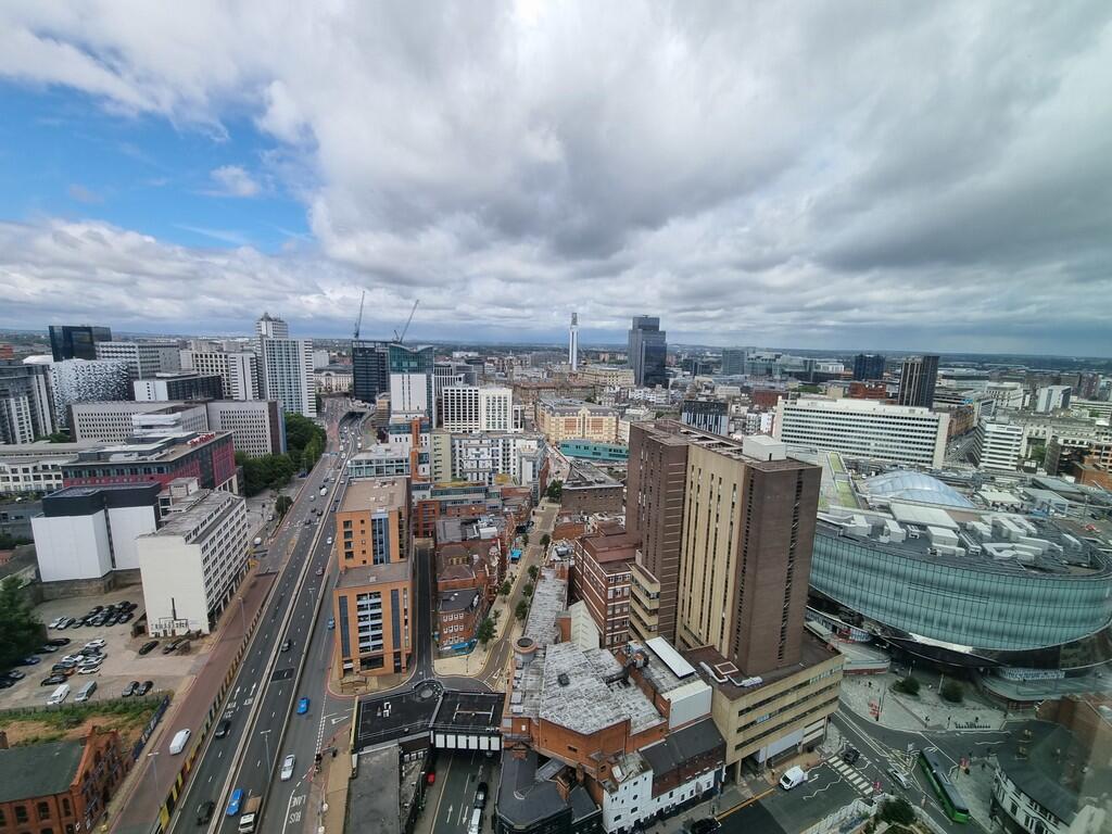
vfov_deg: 89.9
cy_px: 417
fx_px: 418
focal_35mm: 13
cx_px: 556
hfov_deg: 106.2
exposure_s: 1/1332
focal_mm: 2.2
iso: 50
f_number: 2.2
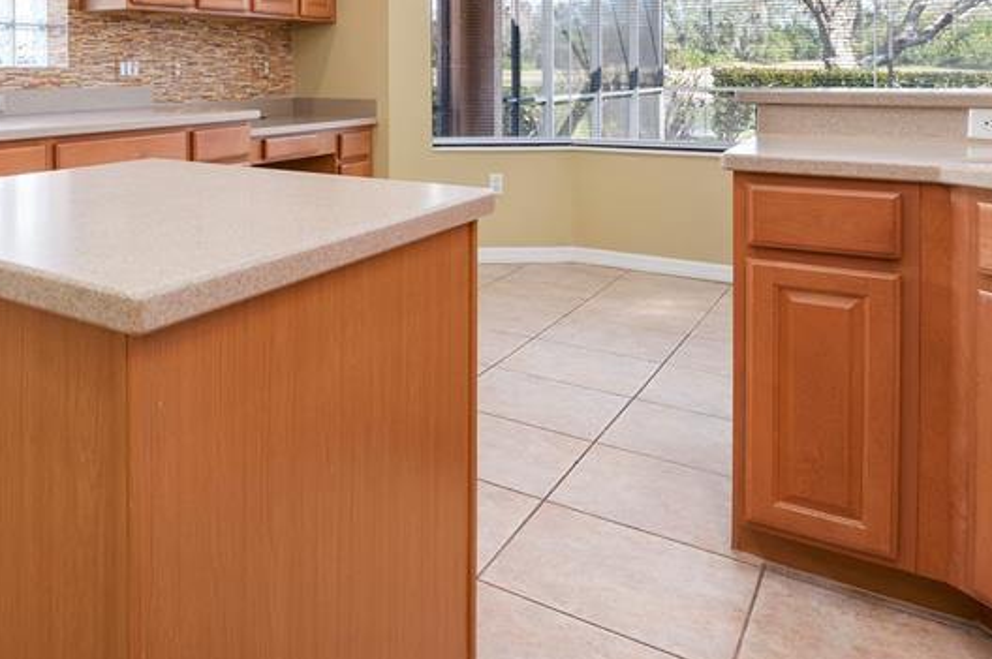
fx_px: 853
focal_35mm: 31
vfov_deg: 39.5
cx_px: 119
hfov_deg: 53.6
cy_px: 79
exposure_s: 1/13
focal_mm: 16
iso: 400
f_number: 8
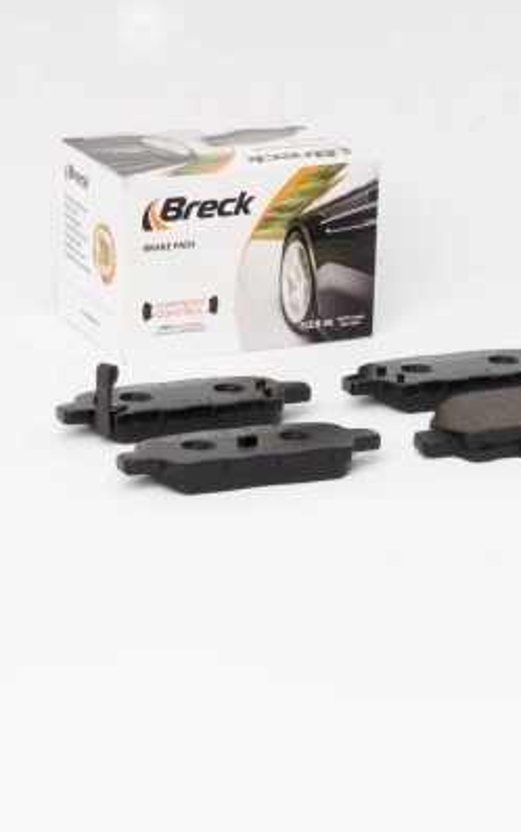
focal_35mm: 127
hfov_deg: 10.3
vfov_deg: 16.5
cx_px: 444
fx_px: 2878
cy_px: 416
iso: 100
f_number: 13
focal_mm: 55
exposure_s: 1/200
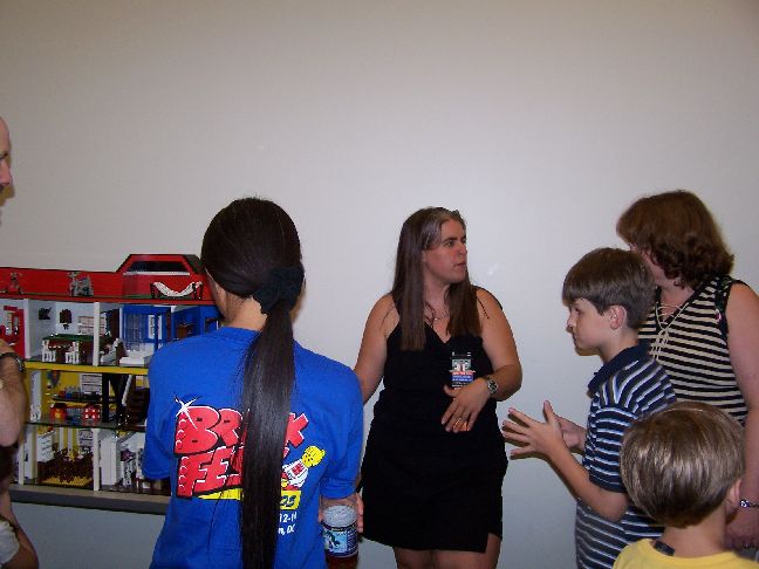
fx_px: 833
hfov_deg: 49.0
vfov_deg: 37.7
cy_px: 284
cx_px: 380
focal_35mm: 38
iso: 140
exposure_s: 1/60
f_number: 2.8
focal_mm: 6.3
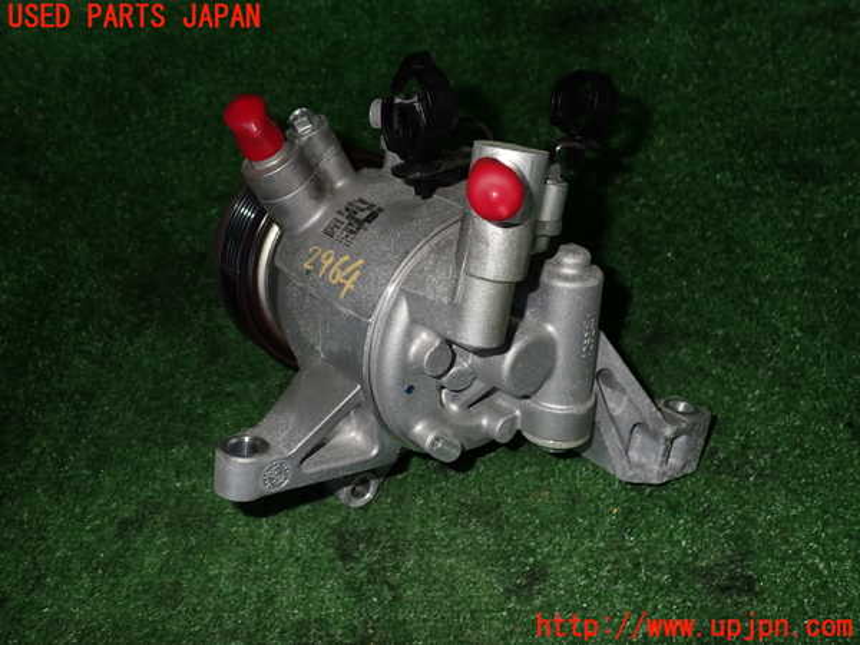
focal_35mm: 30
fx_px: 745
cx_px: 430
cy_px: 322
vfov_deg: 46.8
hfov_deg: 60.0
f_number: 6.3
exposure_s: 1/30
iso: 100
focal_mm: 5.4
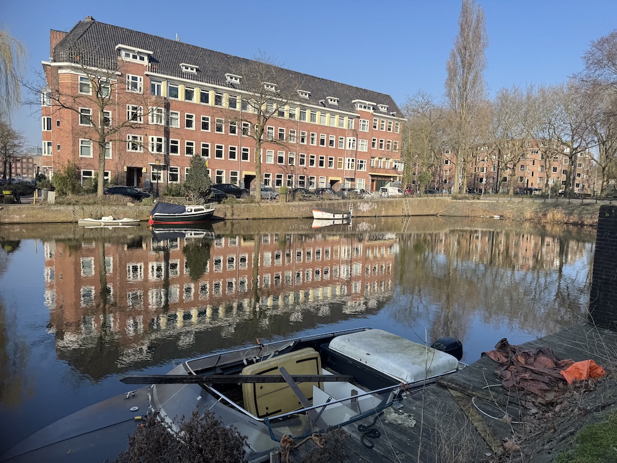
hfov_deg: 71.6
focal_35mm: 24
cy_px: 232
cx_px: 308
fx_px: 428
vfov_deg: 56.8
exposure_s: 1/2833
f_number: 1.78
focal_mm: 6.76
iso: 80
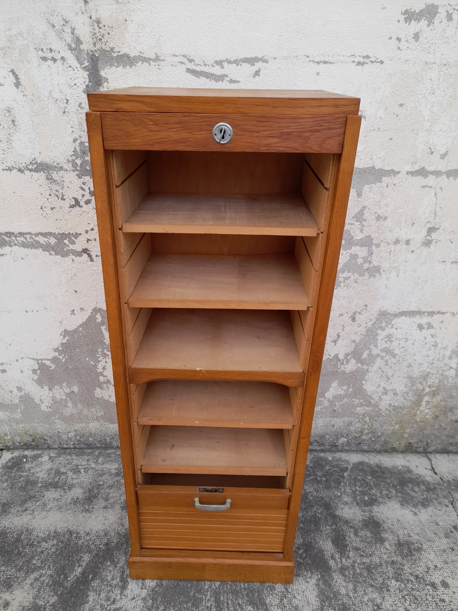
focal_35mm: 25
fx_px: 441
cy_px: 306
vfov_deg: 69.4
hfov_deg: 54.9
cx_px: 229
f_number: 2
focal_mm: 4.6
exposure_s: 1/100
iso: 32
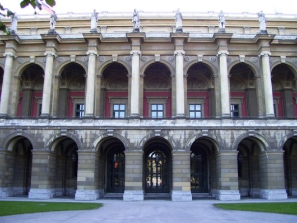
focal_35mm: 36
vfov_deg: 39.7
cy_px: 112
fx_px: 309
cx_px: 148
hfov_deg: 51.3
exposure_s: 1/80
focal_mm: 6
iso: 80
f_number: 2.7
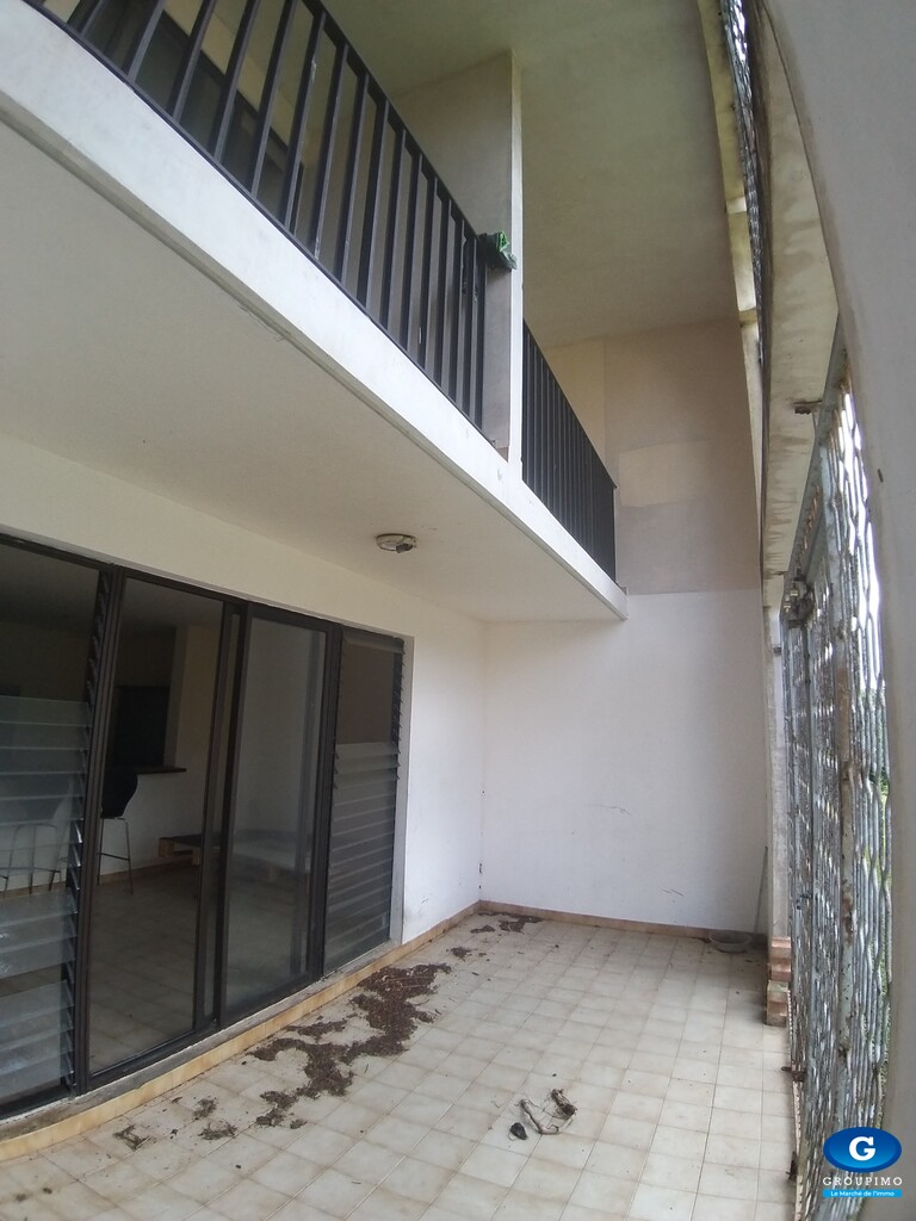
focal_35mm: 18
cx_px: 458
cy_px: 610
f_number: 2.4
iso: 40
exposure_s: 1/106
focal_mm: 1.87
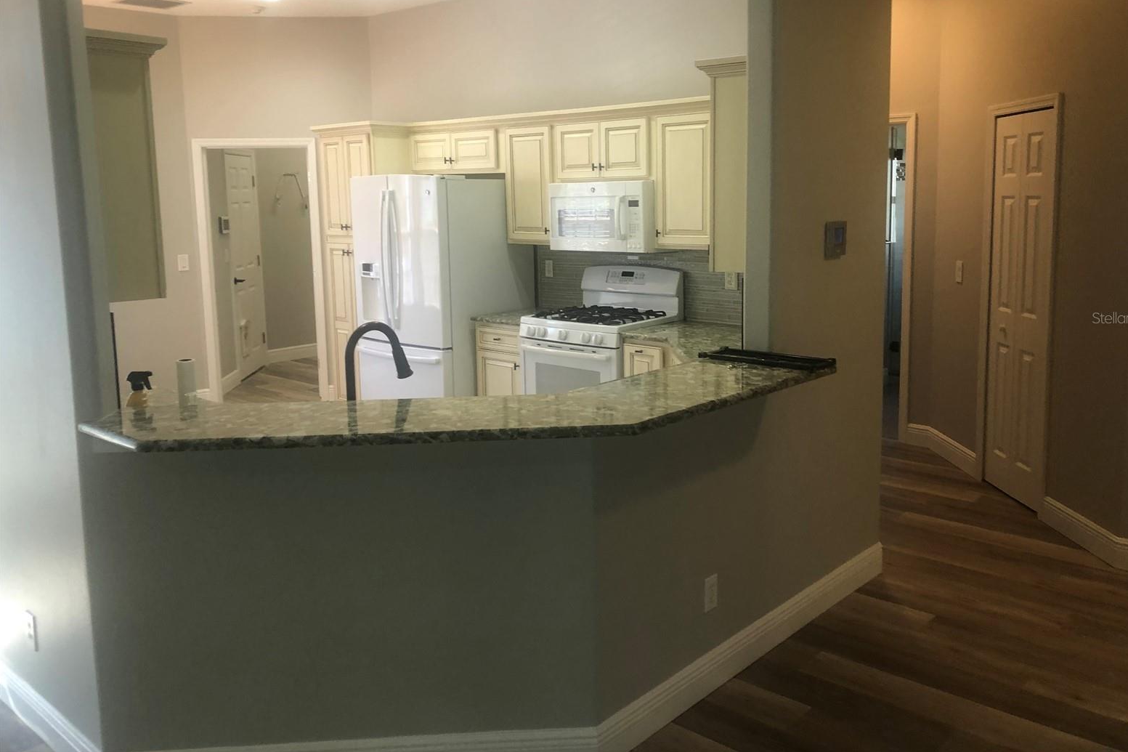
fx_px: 940
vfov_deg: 43.5
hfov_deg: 61.9
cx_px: 580
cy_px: 318
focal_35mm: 30
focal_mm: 3.99
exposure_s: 1/30
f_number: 1.8
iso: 32
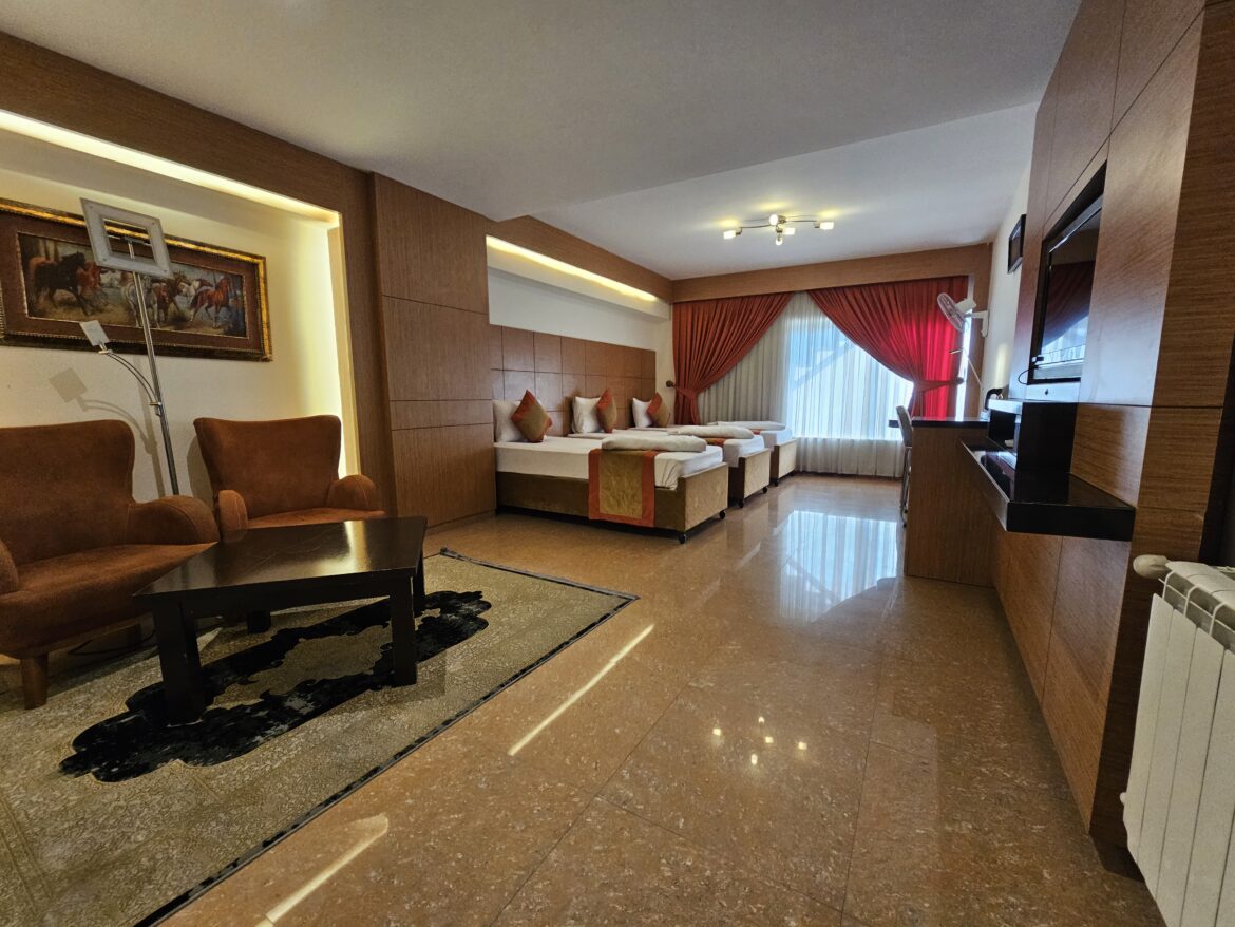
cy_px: 464
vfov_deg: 89.9
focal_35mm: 13
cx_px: 618
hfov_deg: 106.2
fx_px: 464
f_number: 2.2
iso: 160
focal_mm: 2.2
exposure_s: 1/50
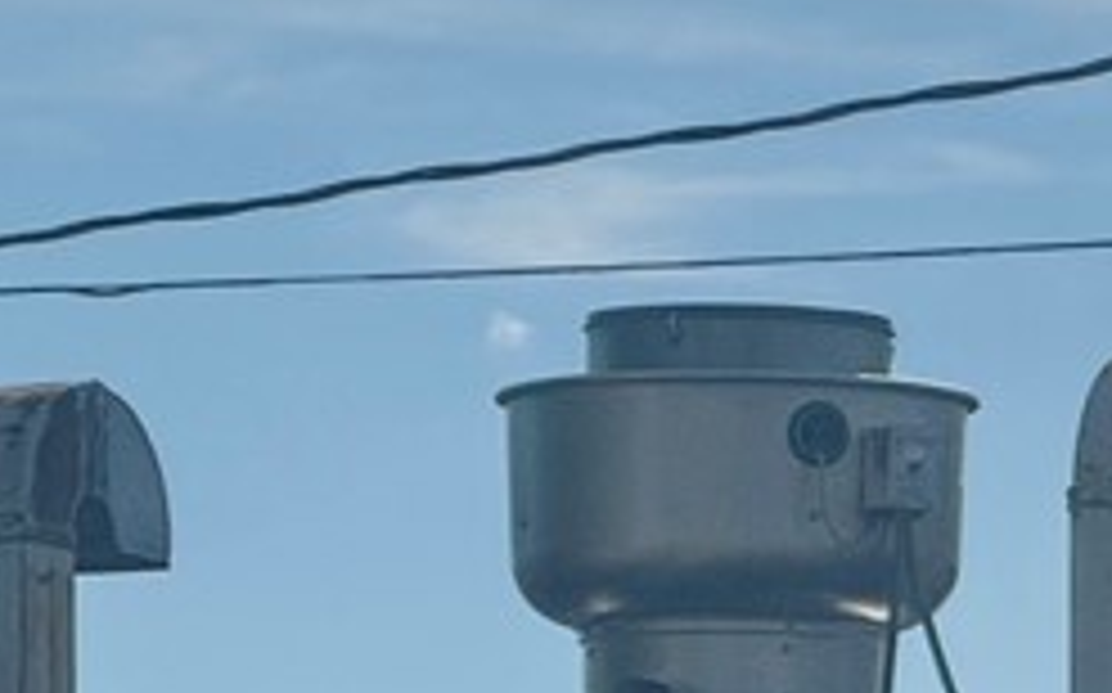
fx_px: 15960
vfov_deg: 2.5
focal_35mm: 527
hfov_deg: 4.0
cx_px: 860
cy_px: 774
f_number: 2.8
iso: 40
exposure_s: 1/6289
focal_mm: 15.66
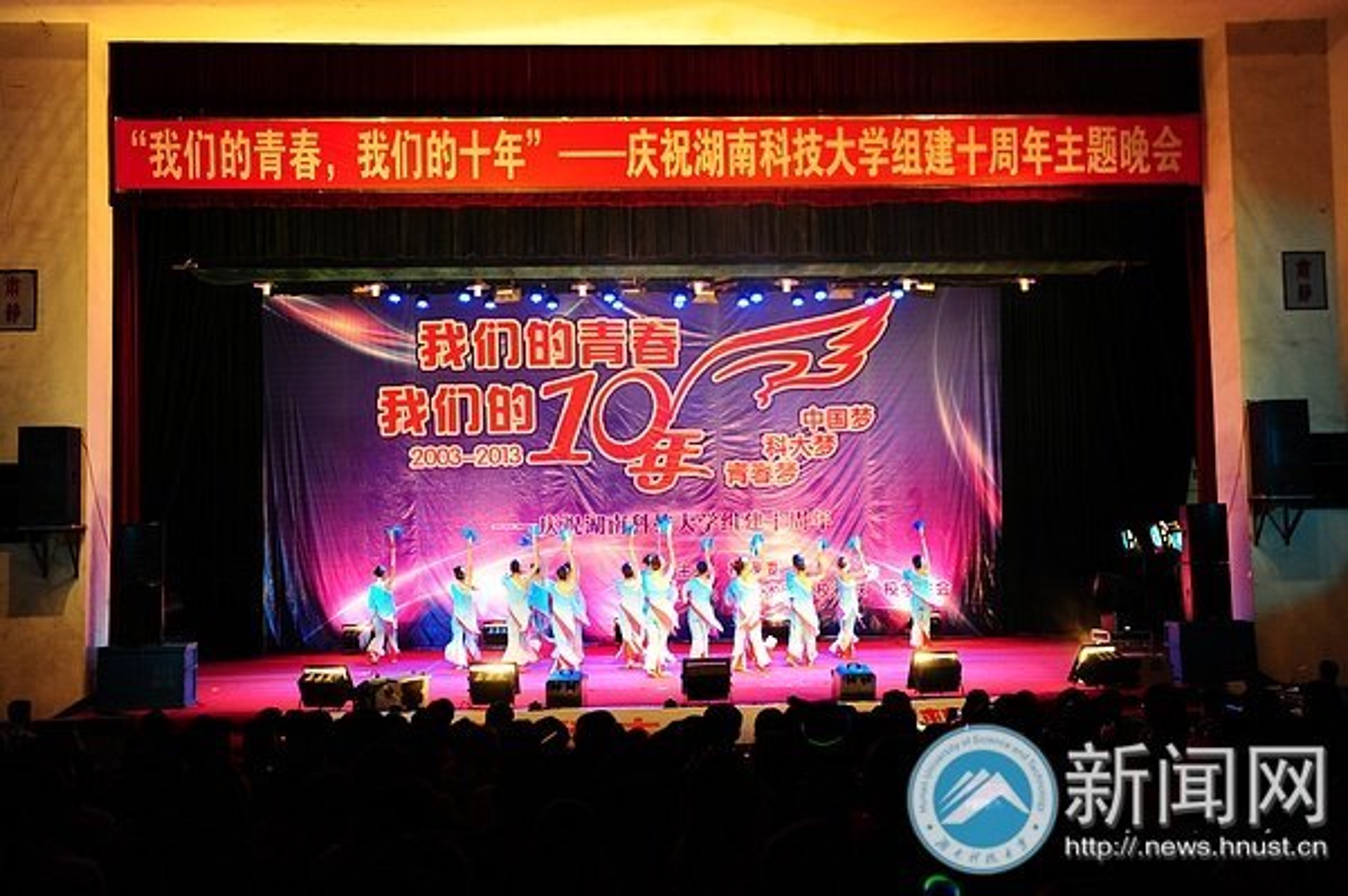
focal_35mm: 40
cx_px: 674
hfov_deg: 48.5
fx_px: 1497
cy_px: 448
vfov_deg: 33.3
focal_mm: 40
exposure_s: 1/80
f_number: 4
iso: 2000
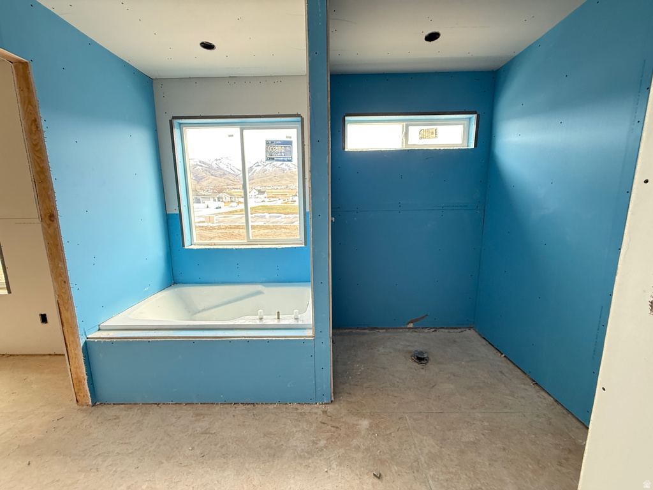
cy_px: 245
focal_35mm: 14
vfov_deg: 85.7
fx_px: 264
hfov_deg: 102.1
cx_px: 326
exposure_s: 1/70
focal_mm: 2.22
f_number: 2.2
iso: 400
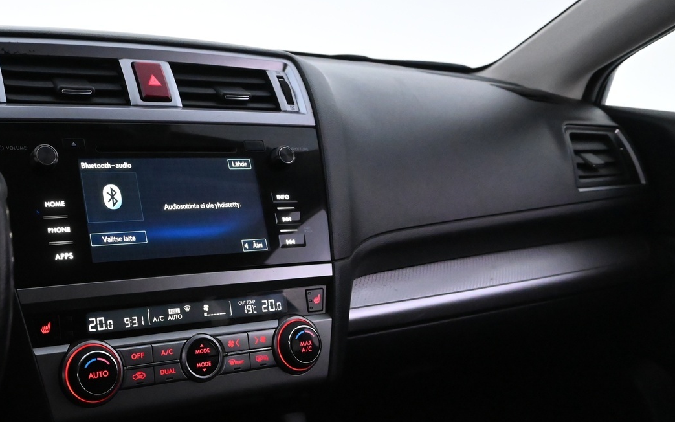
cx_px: 170
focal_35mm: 38
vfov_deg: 33.5
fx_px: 699
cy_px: 250
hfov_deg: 49.5
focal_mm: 16
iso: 6400
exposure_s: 1/100
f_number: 4.5
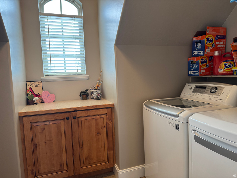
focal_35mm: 24
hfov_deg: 71.6
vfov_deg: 56.8
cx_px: 118
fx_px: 164
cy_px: 89
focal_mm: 6.76
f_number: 1.78
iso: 200
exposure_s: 1/120
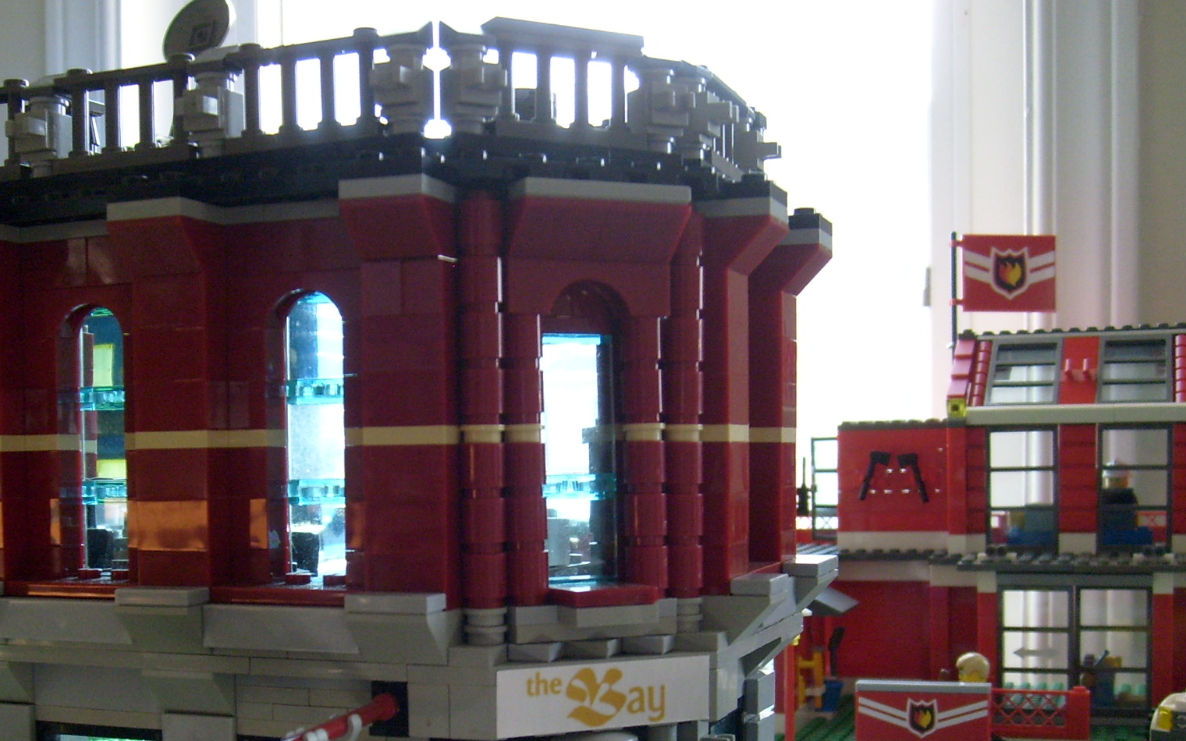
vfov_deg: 25.4
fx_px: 1616
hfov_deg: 40.1
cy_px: 578
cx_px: 470
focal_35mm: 50
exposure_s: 1/60
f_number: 2.8
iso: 100
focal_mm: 5.8
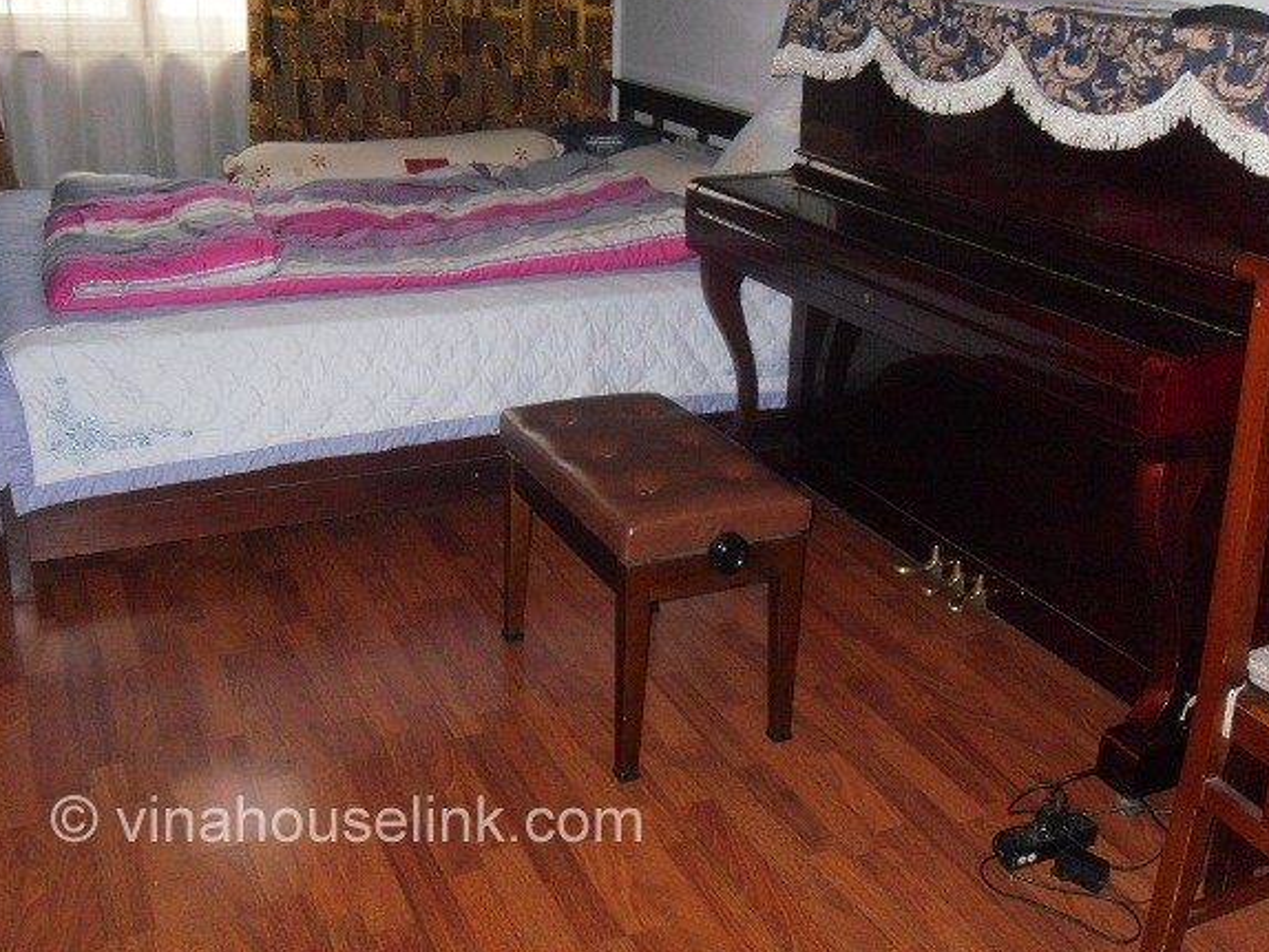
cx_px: 690
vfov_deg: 36.8
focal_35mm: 39
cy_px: 426
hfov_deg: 47.8
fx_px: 1430
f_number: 3.5
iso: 400
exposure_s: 1/45
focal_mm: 6.3
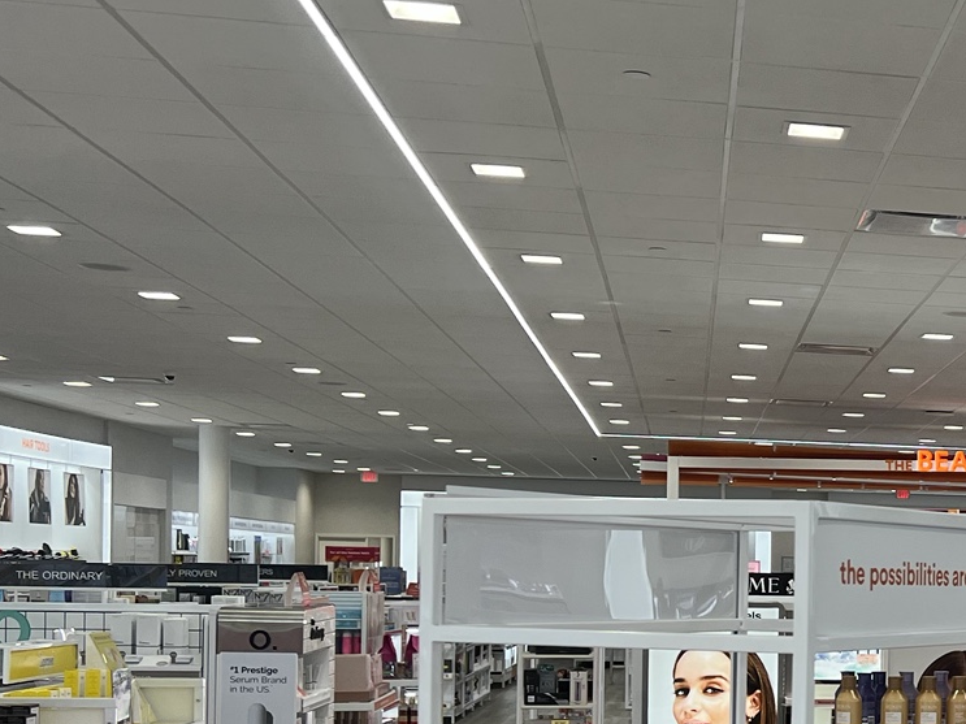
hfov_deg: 25.0
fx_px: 1953
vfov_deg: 20.7
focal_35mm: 70
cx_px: 1171
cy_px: 589
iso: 50
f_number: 1.5
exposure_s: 1/245
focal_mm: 5.7
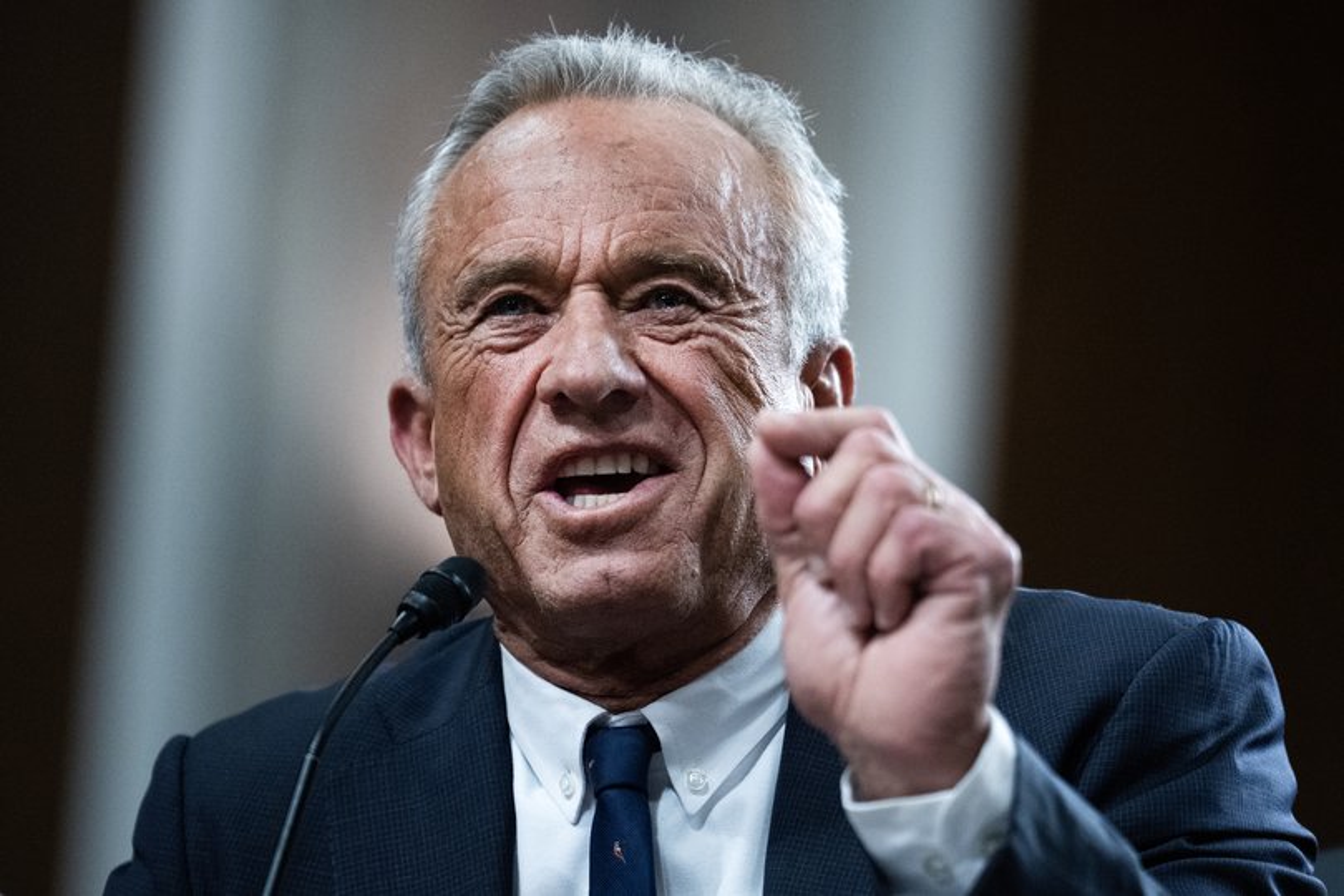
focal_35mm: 200
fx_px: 7466
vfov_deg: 6.9
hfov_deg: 10.3
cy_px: 448
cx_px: 672
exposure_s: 1/400
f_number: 2.8
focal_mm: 200
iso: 3200
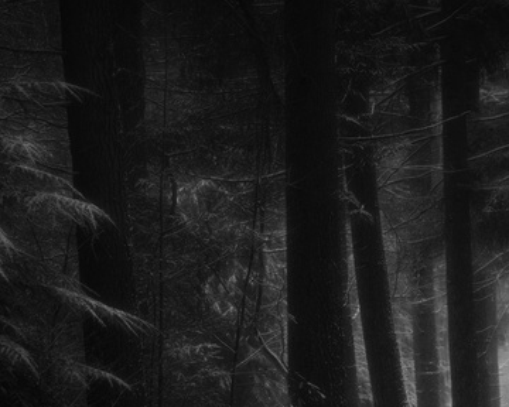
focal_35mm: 318
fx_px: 4790
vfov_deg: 4.9
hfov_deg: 6.1
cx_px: 378
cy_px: 254
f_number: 4
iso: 400
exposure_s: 1/500
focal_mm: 122
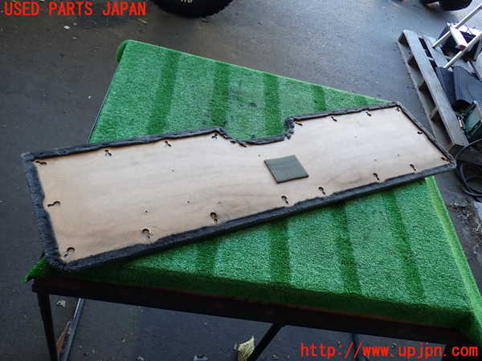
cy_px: 180
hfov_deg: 60.0
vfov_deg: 46.8
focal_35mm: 30
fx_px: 418
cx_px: 241
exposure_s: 1/60
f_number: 2.3
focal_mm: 5.4
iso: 125
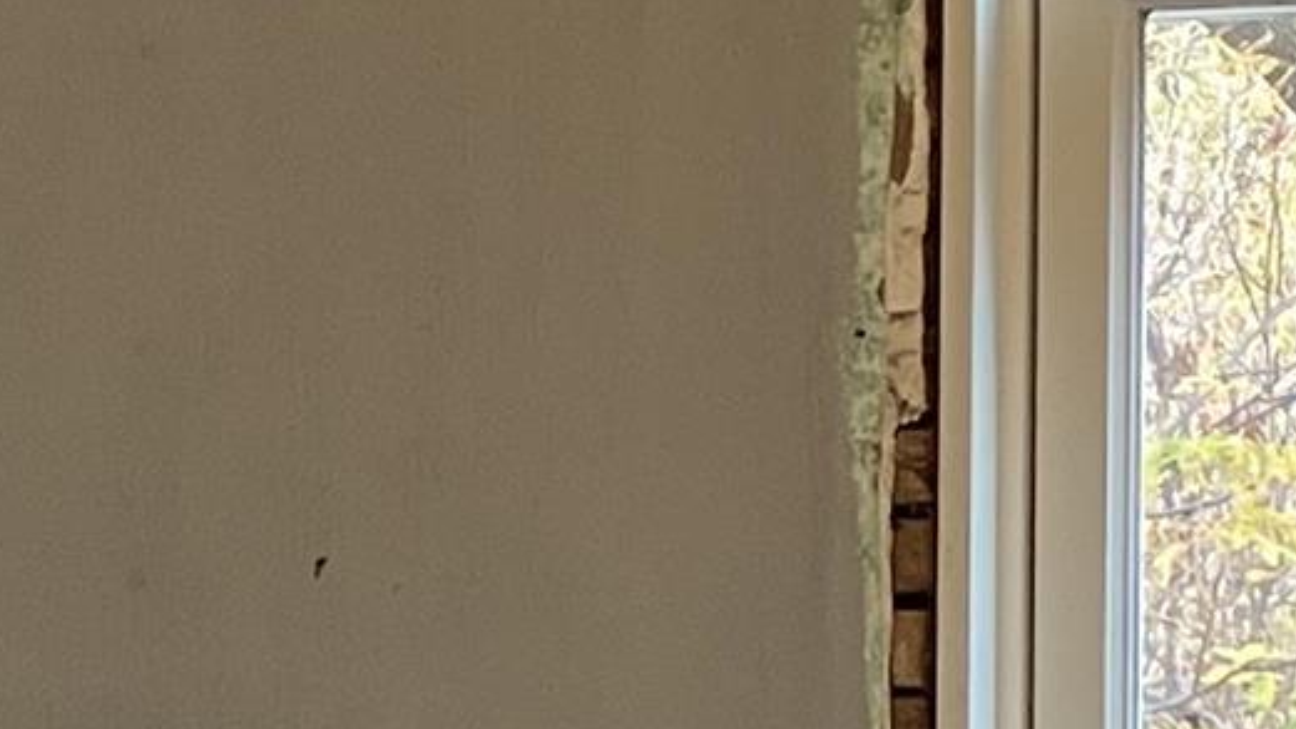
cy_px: 791
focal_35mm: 180
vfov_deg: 6.7
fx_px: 6185
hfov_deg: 11.8
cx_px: -97
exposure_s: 1/60
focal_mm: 3.99
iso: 160
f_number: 1.8
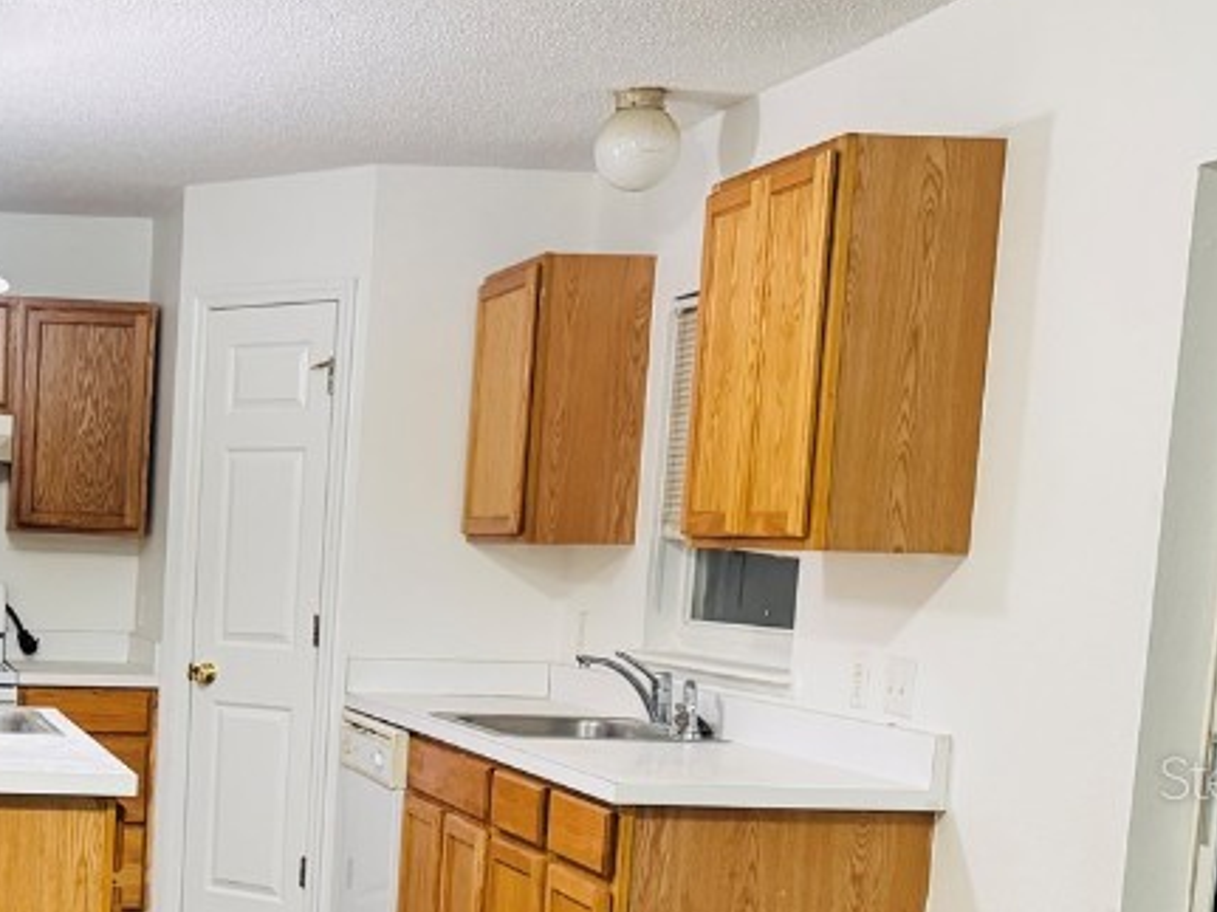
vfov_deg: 25.1
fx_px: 2003
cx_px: -20
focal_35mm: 57
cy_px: 776
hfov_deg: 31.1
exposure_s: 1/30
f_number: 1.78
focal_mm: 6.76
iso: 800
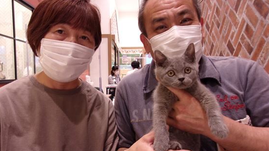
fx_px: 228
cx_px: 128
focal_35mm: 32
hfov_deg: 61.0
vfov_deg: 36.6
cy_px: 86
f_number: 3
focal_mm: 4.9
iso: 206
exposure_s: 1/34
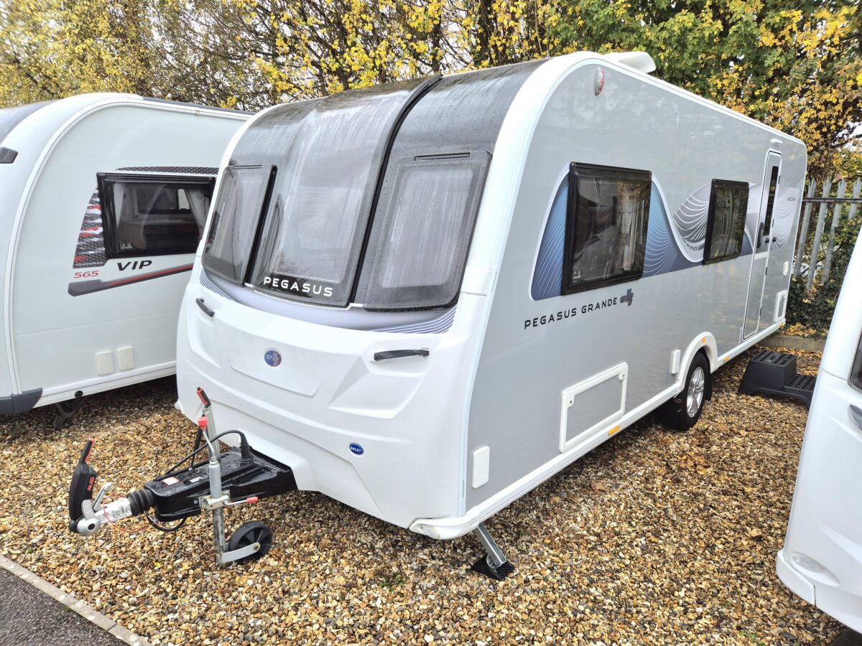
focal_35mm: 23
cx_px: 431
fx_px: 573
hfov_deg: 73.9
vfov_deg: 58.9
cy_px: 323
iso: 25
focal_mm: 5.4
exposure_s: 1/238
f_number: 1.8
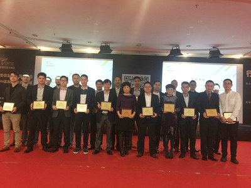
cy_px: 94
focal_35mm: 29
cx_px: 126
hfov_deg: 61.7
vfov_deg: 48.2
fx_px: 210
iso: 100
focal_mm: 4.15
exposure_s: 1/10
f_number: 2.2
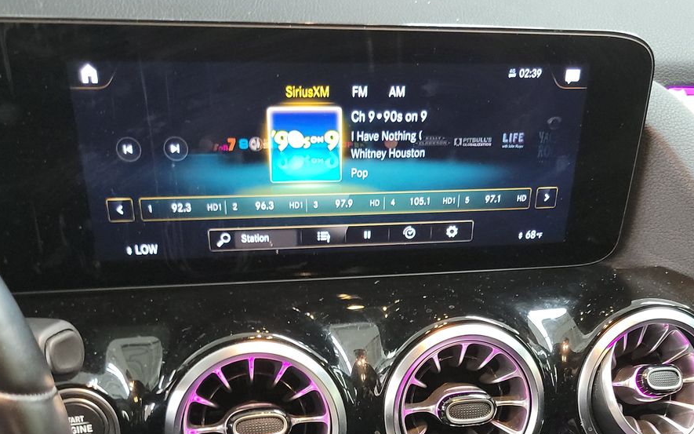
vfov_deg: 26.3
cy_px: 450
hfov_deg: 43.3
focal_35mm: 46
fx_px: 870
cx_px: 405
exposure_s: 1/19
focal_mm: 6.7
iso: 878
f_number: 1.8
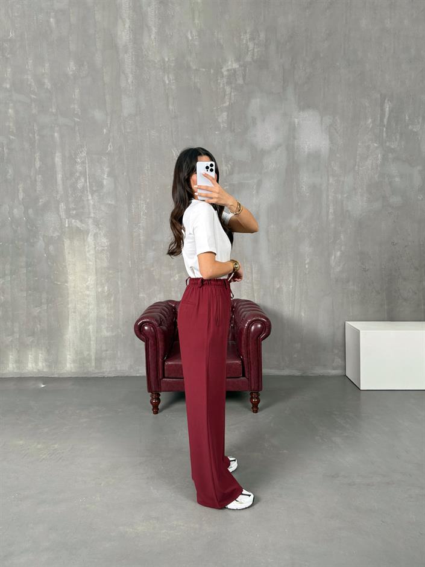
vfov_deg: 71.6
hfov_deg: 56.8
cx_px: 212
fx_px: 393
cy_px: 284
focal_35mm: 24
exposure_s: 1/81
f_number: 1.78
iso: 200
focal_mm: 6.76
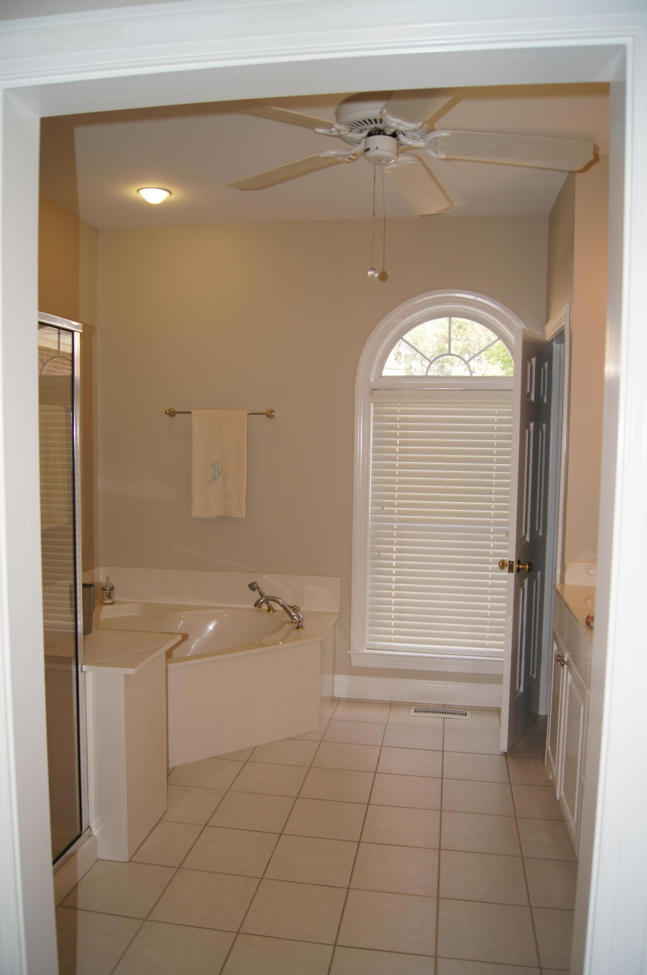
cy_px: 488
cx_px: 324
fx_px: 730
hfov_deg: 47.8
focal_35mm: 27
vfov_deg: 67.4
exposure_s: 1/80
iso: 100
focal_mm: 18
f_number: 4
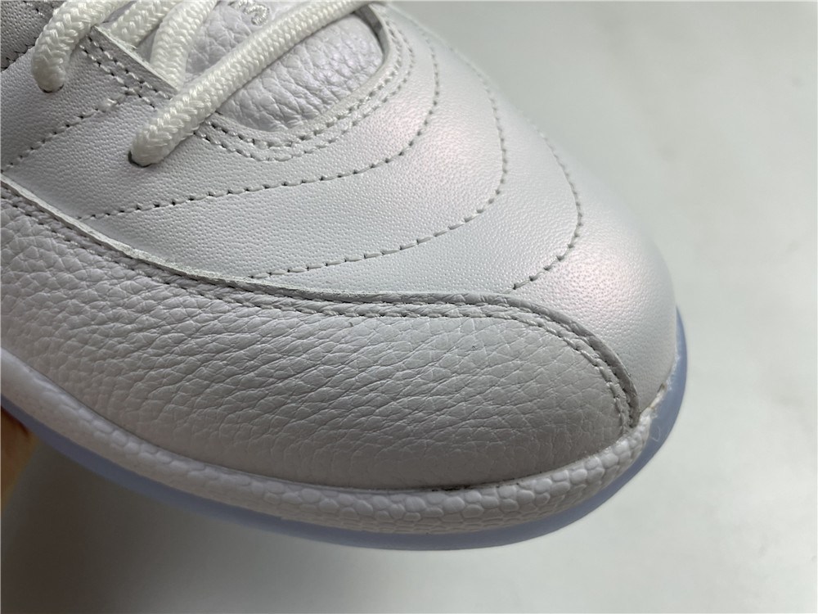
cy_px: 307
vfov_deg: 53.1
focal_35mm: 26
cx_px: 409
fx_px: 614
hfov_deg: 67.3
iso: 32
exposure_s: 1/121
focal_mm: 4.2
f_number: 1.6
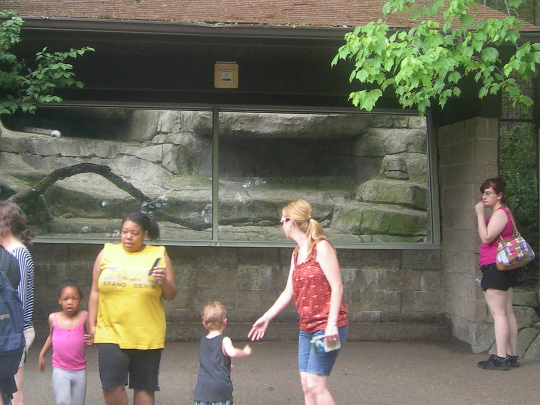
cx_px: 227
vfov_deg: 22.4
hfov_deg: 29.8
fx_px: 1014
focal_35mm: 65
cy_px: 98
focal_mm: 7.8
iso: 50
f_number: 2.8
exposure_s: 1/44.3
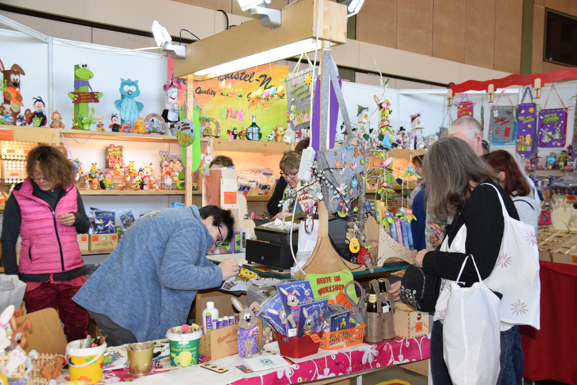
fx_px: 577
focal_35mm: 36
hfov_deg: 53.1
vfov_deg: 36.9
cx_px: 288
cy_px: 192
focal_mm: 24
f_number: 5
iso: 800
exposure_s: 1/100
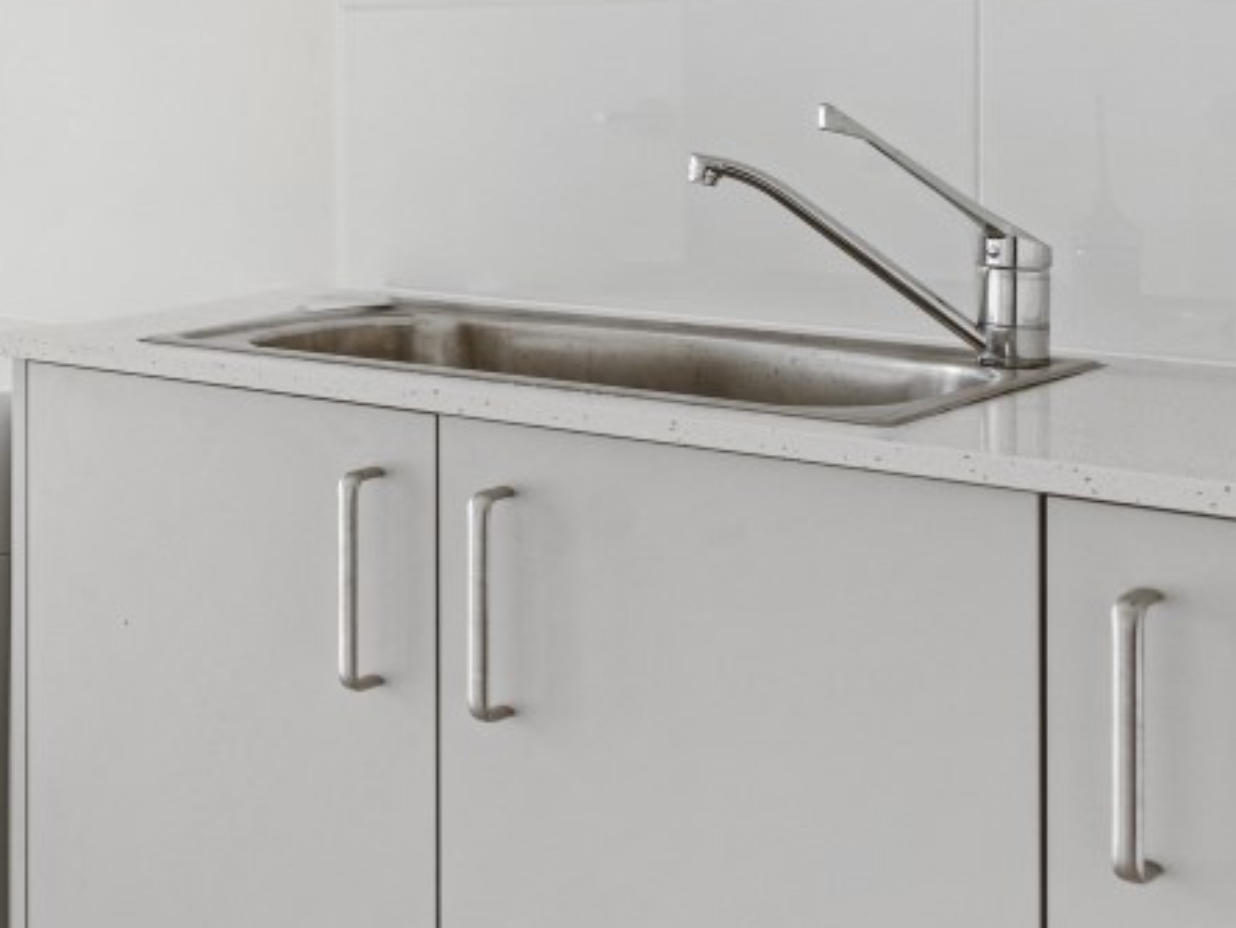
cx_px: -436
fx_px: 2000
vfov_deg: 25.5
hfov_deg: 27.6
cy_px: 128
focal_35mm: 56
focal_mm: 16
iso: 400
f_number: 7.1
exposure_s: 1/30
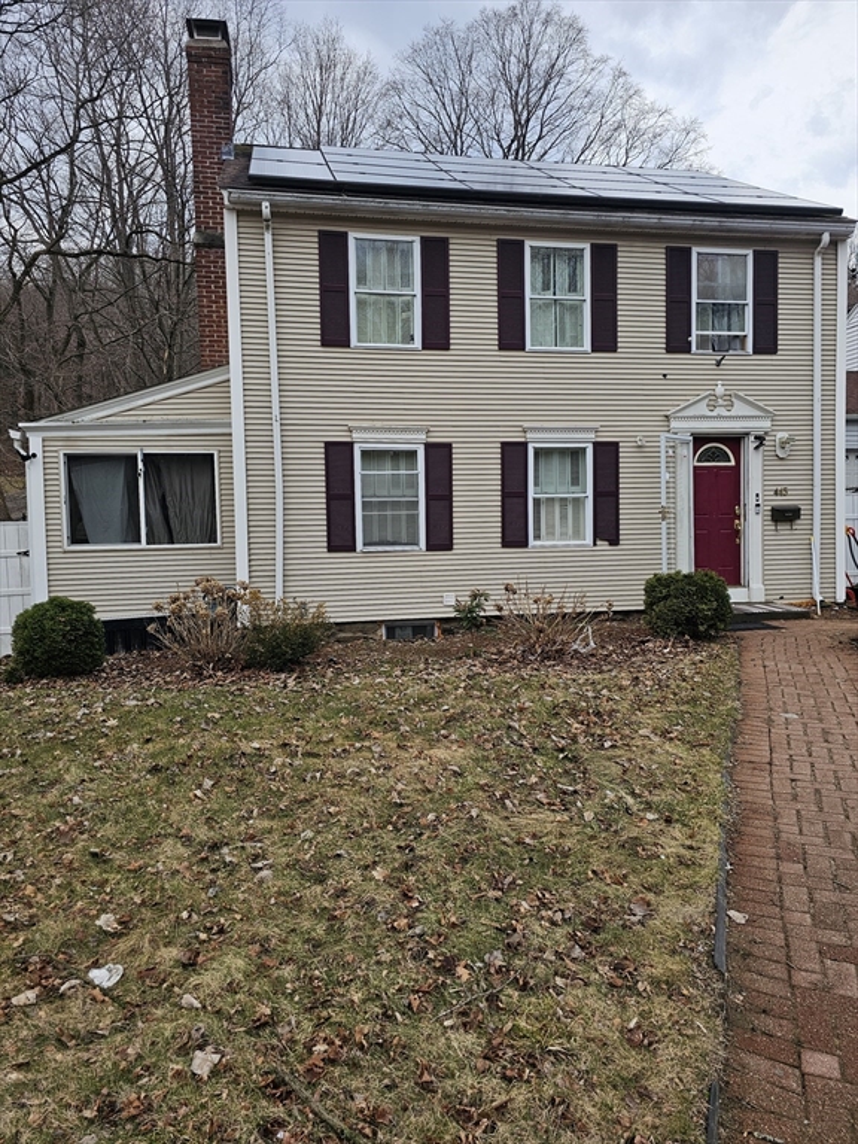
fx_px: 760
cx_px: 429
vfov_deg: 73.9
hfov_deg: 58.9
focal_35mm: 23
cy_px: 572
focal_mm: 6.3
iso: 20
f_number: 1.7
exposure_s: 1/451
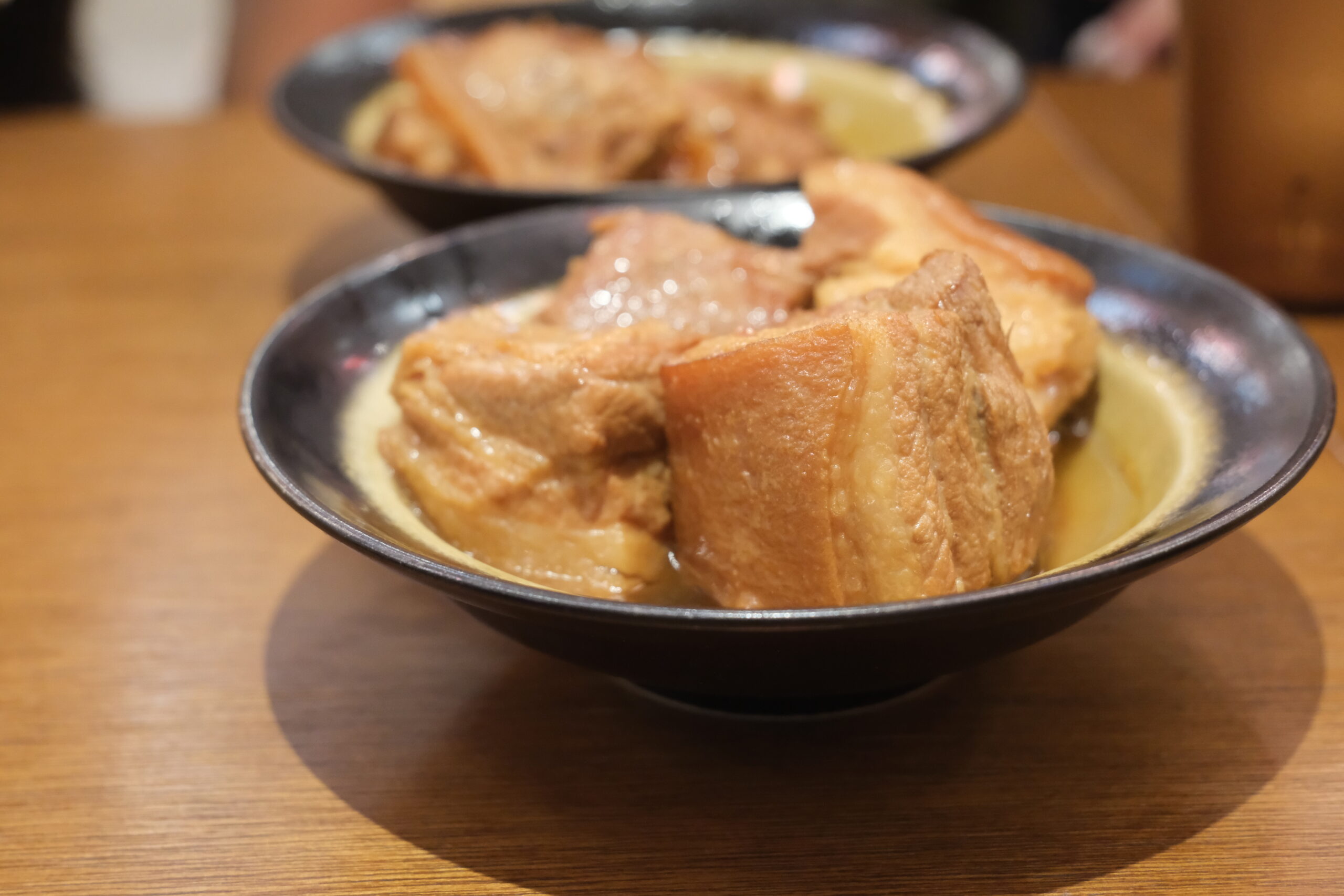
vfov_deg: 23.4
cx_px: 672
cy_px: 448
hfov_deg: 34.5
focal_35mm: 58
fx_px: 2165
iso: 4000
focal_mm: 38.5
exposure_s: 1/110
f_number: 4.2
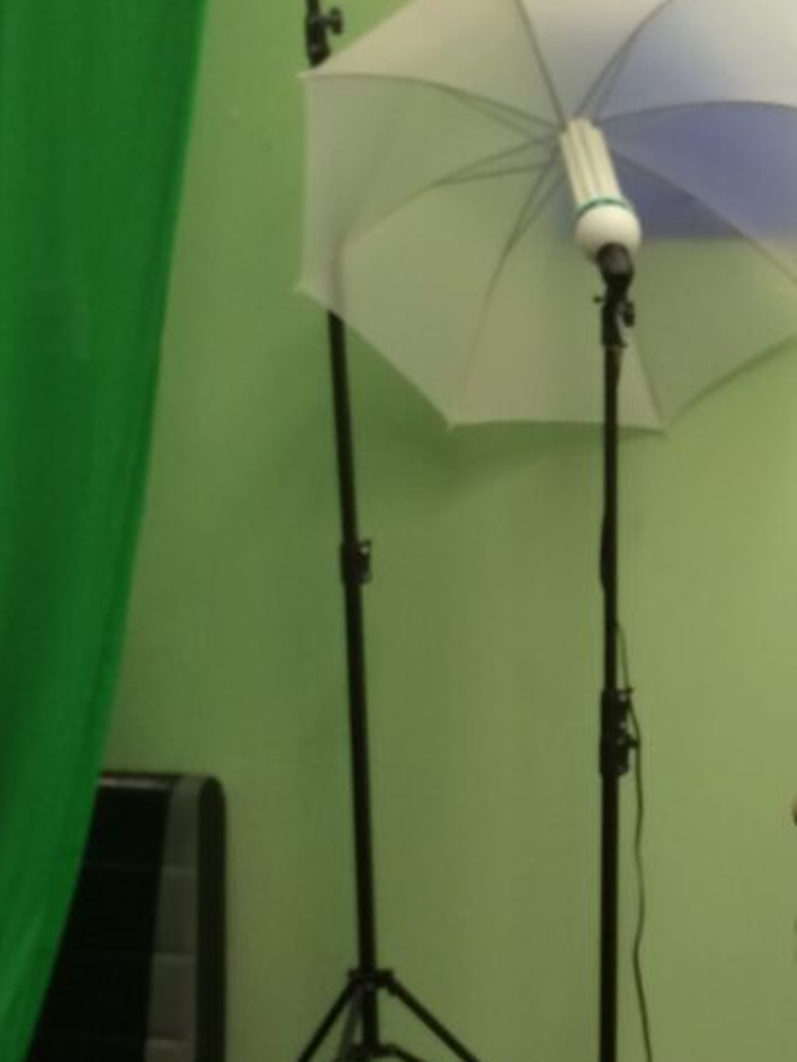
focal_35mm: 73
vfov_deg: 26.6
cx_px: 908
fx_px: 2240
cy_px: 648
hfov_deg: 19.2
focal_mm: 4.15
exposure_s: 1/30
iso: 64
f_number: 2.2
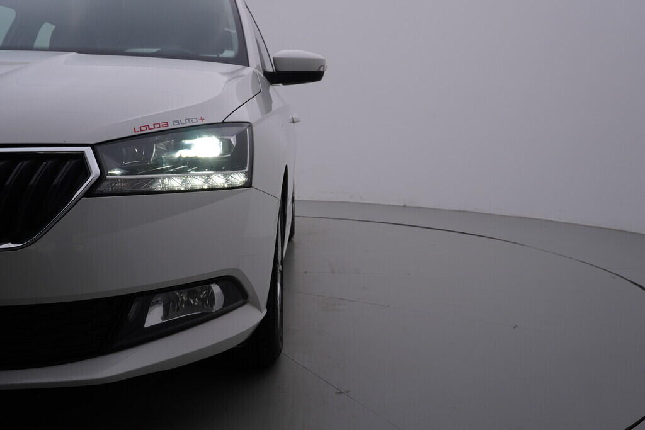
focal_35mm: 36
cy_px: 215
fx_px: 645
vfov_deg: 36.9
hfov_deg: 53.1
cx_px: 322
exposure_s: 1/160
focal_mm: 24
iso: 125
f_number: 5.6
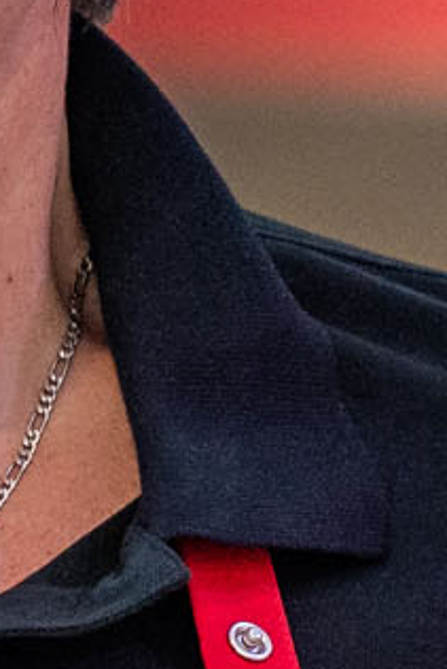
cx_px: -273
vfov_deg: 2.2
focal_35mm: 949
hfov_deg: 1.4
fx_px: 17654
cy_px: 121
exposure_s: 1/160
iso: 1250
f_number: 3.5
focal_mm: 200
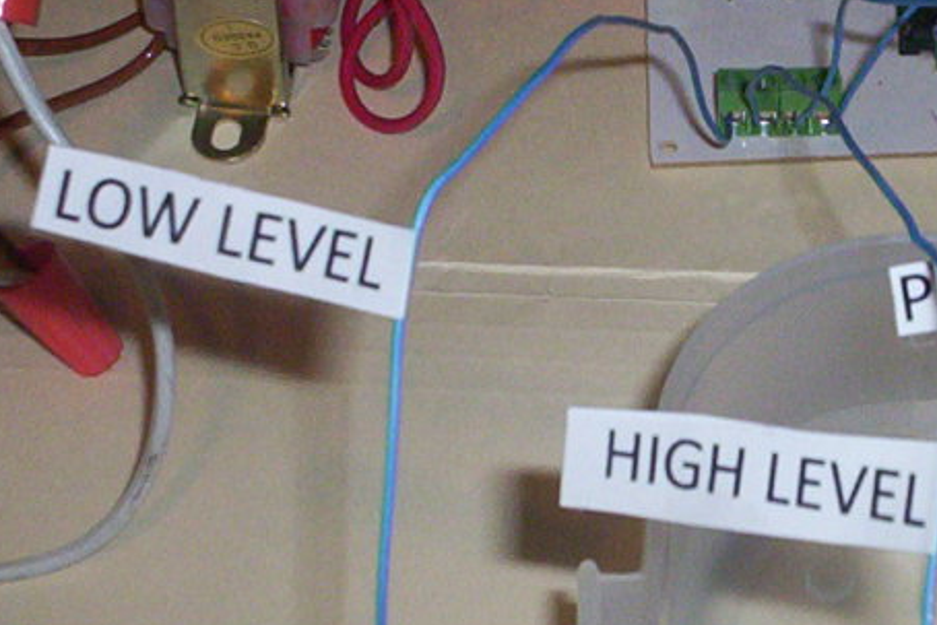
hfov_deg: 19.5
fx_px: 2682
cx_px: 844
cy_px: 363
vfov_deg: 13.3
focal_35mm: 103
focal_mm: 4.99
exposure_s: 1/60
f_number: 4.5
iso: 140
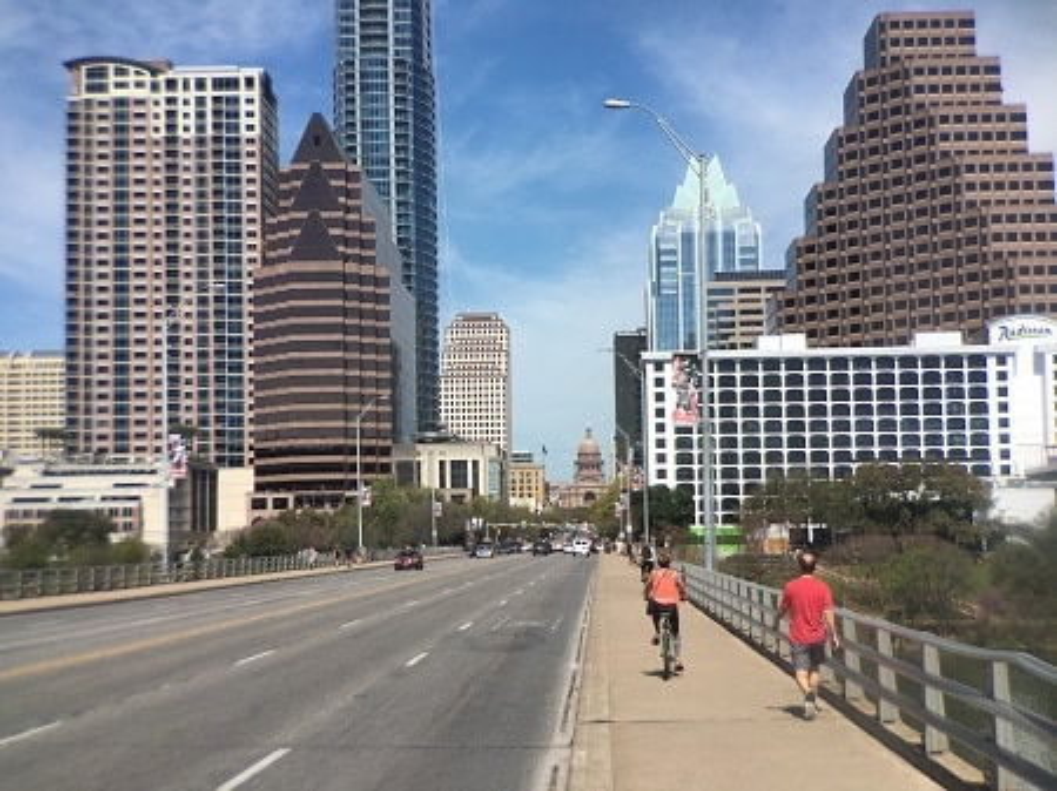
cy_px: 396
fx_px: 885
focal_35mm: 29
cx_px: 528
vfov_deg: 48.2
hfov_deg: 61.7
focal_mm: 4.15
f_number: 2.2
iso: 25
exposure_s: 1/2262
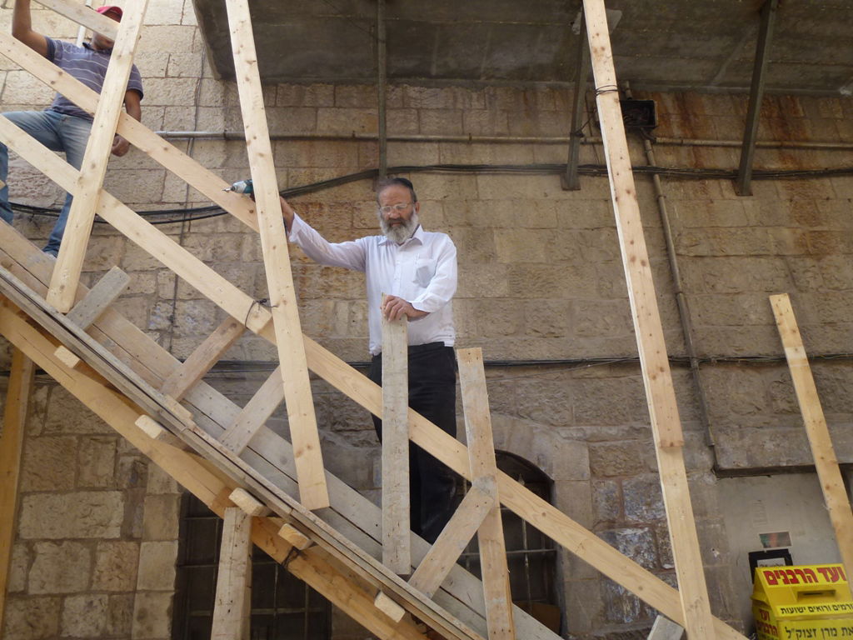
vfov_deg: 56.8
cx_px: 426
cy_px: 320
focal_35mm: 24
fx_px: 591
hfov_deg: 71.6
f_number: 3.3
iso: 100
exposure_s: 1/100
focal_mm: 4.3
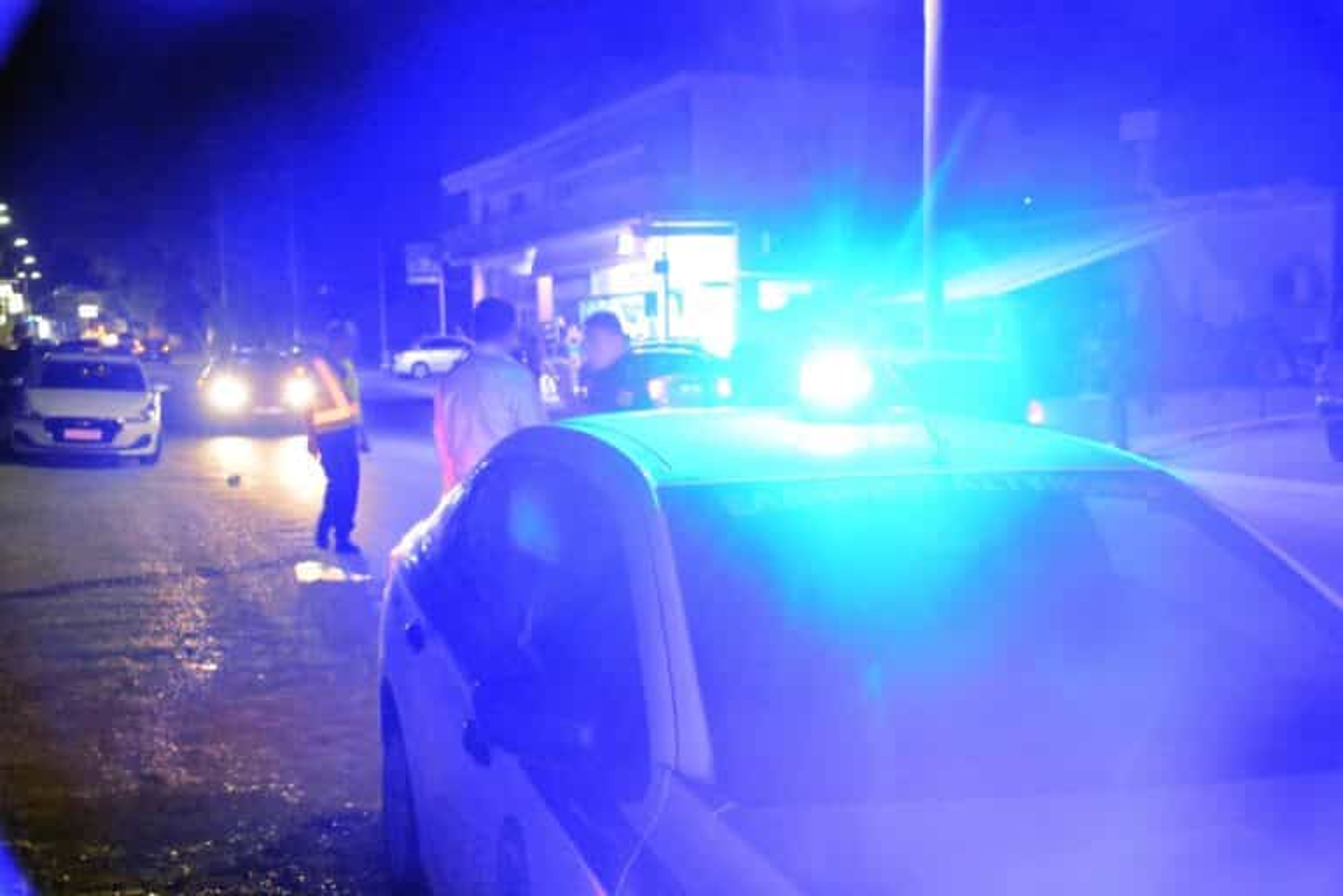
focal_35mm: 40
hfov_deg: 47.9
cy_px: 448
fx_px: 1511
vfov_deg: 33.0
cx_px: 672
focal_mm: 27
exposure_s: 1/50
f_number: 4
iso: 12800
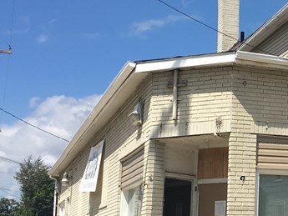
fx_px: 716
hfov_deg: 20.7
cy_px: 105
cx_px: 378
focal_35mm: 86
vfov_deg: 17.2
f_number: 2.2
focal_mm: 4.15
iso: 25
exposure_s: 1/2079
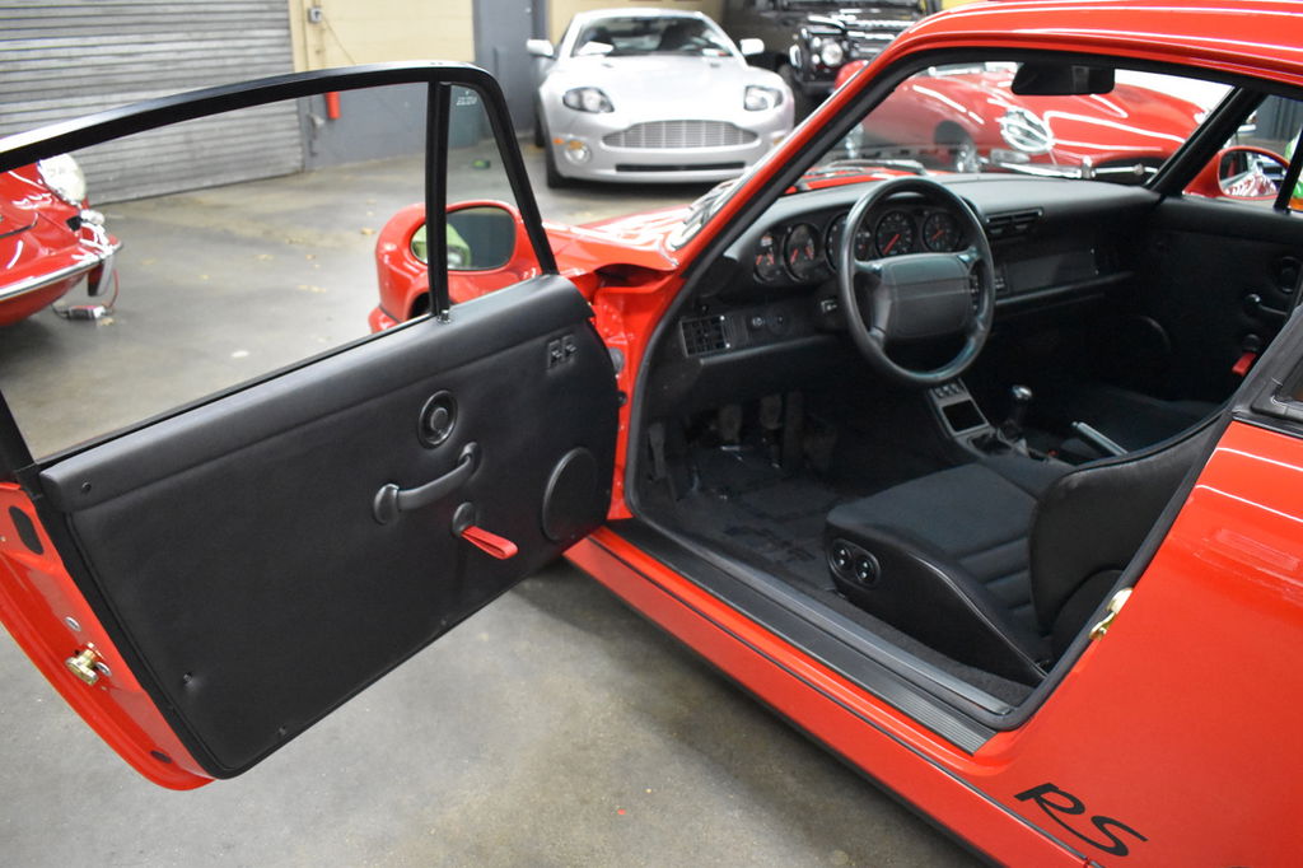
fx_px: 1085
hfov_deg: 61.9
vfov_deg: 43.6
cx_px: 652
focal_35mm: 30
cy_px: 434
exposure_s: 1/125
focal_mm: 20
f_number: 3.5
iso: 5600
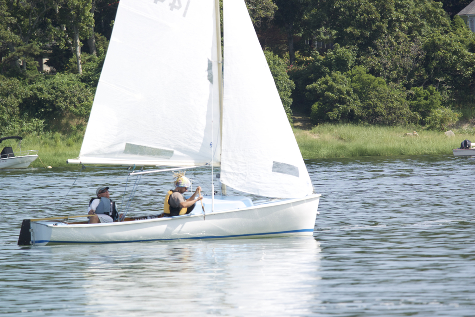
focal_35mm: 487
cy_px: 158
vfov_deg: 2.8
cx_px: 238
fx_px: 6426
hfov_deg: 4.2
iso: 160
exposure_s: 1/640
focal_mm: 180.6
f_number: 5.6
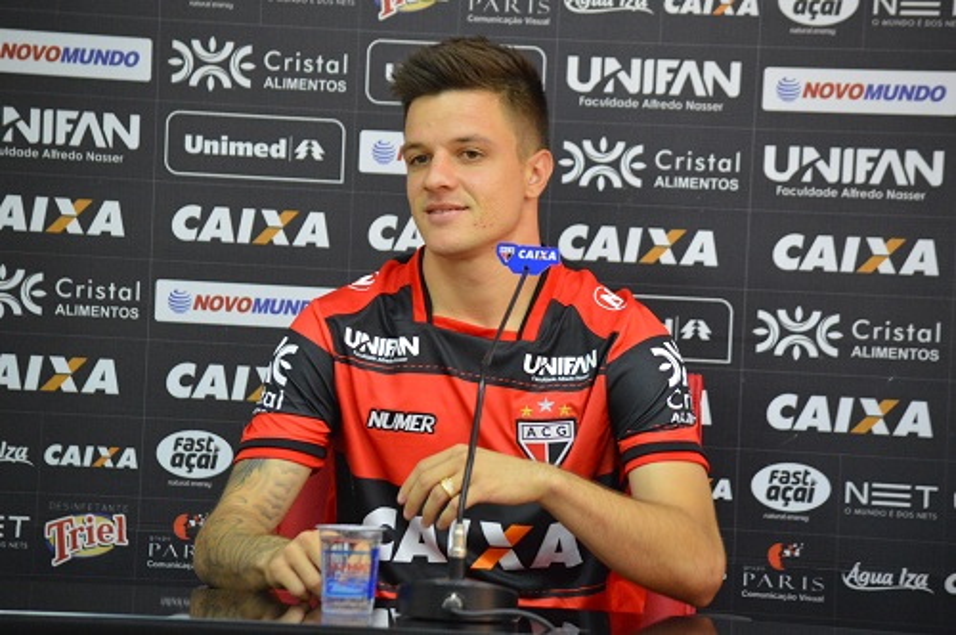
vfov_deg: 6.1
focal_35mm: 225
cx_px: 478
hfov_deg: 9.2
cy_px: 318
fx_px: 5967
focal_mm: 150
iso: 2800
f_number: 4.8
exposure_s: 1/125
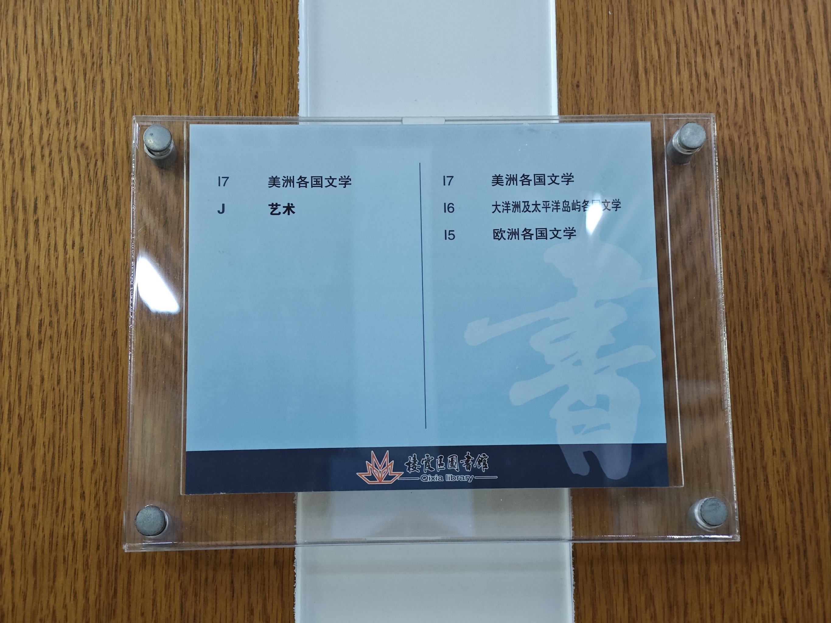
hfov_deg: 32.2
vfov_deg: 24.4
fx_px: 1440
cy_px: 312
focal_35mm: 60
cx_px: 416
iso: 1250
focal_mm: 9
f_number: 2
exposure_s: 1/71.9
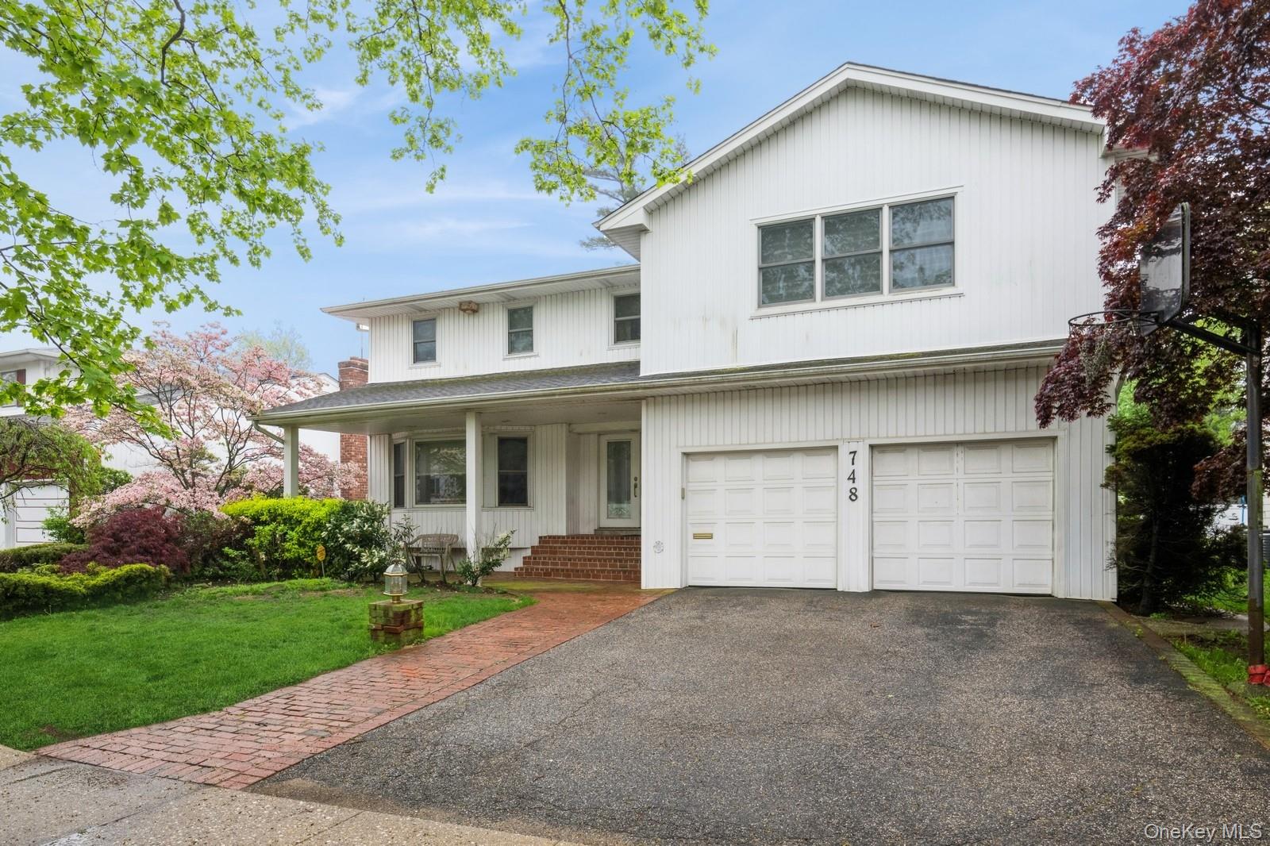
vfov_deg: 59.5
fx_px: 741
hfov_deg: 81.2
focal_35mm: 21
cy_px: 423
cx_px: 635
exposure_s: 1/80
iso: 1250
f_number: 14
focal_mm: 21
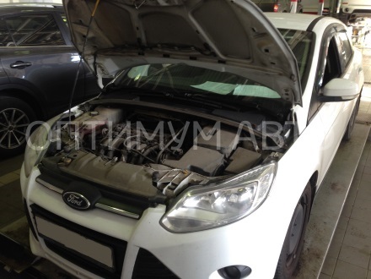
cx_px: 186
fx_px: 354
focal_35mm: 33
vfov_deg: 42.9
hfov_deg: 55.4
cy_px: 140
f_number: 2.4
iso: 50
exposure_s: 1/20
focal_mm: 4.12
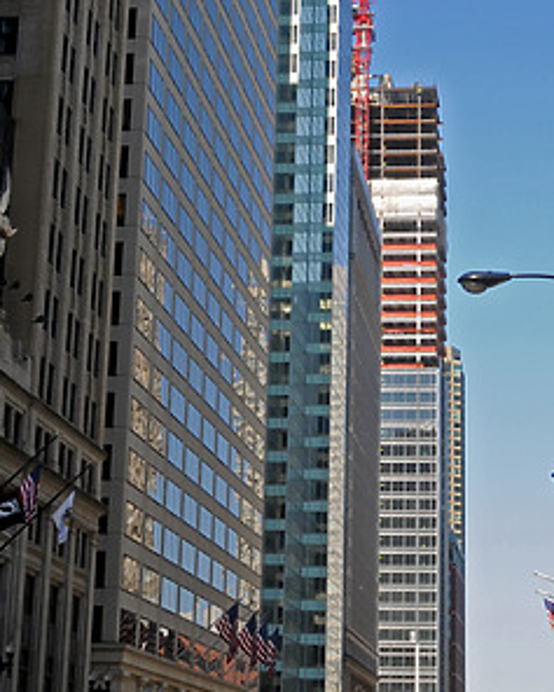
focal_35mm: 94
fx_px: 1926
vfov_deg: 19.7
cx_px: 341
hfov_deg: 16.4
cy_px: -5
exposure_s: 1/100
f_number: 13
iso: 200
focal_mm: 22
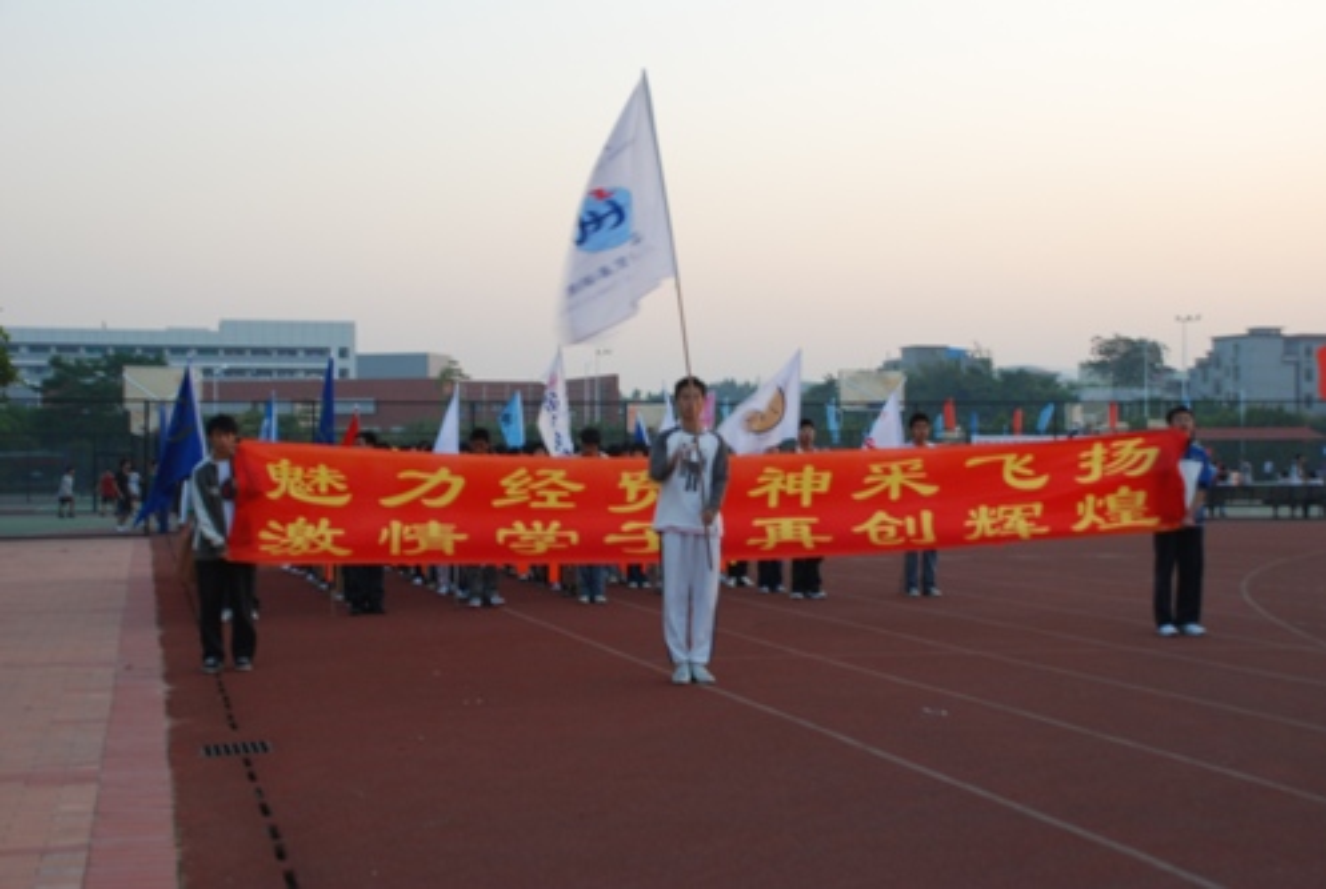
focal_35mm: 52
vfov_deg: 25.8
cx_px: 663
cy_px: 444
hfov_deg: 37.8
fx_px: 1937
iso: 100
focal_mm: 35
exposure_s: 1/13
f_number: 9
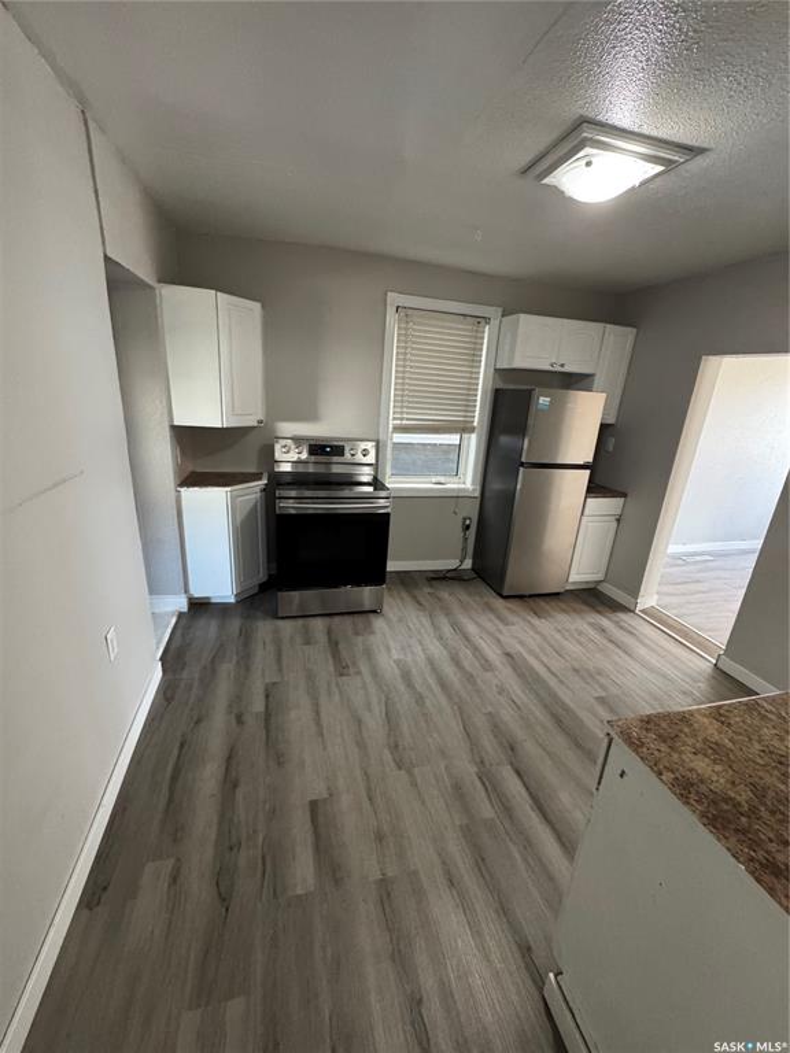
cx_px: 395
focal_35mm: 14
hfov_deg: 85.7
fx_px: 426
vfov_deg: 102.1
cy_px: 526
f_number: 2.2
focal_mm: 2.22
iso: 800
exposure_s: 1/60
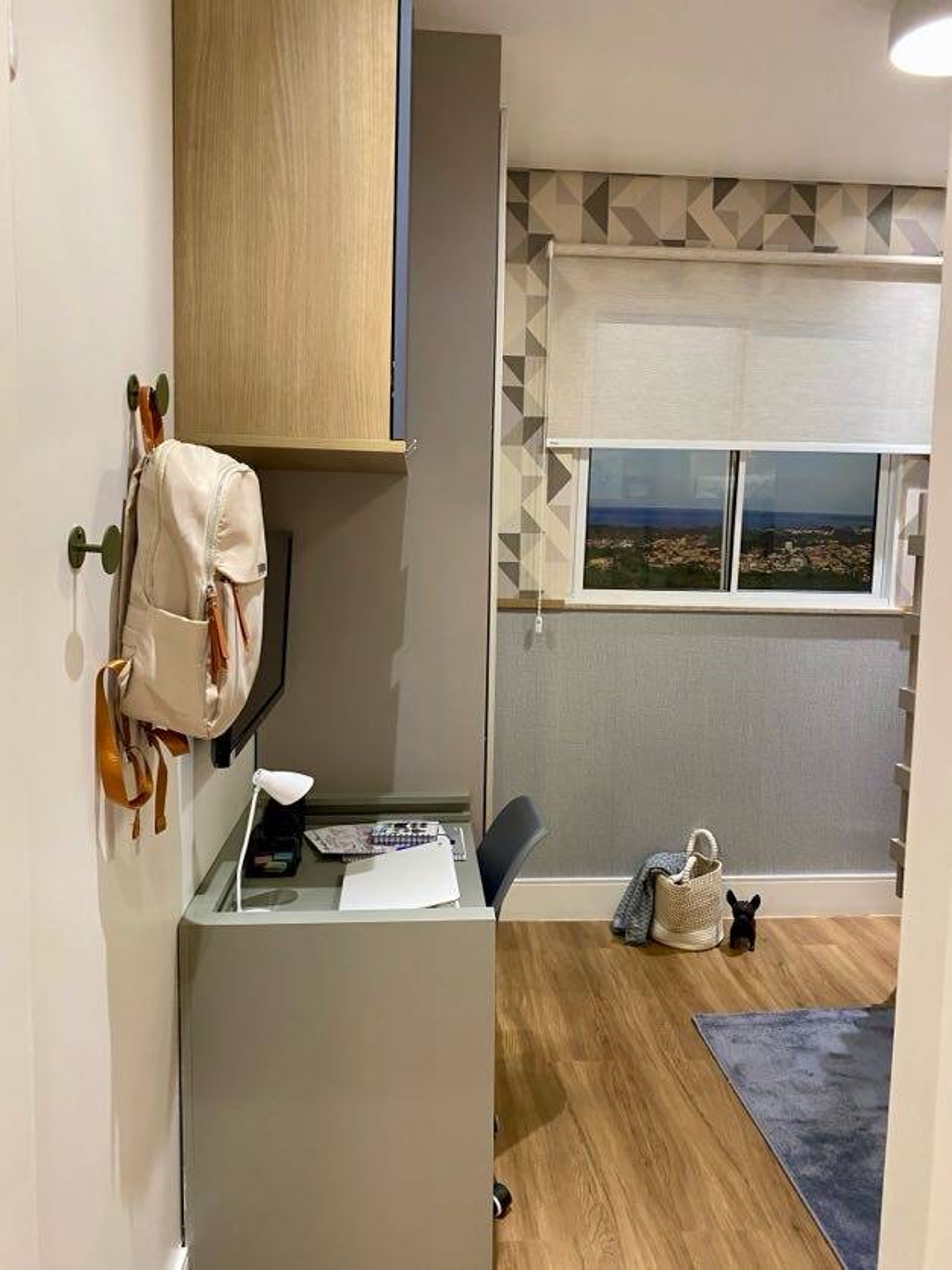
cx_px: 476
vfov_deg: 67.3
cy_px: 635
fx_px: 953
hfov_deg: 53.1
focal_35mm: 26
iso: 200
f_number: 1.8
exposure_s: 1/60
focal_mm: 4.25
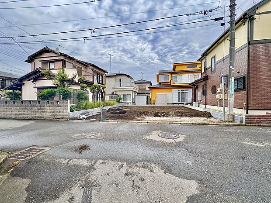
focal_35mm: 14
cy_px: 102
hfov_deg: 102.1
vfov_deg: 85.7
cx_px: 136
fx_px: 110
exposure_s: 1/544
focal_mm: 2.22
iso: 50
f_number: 2.2
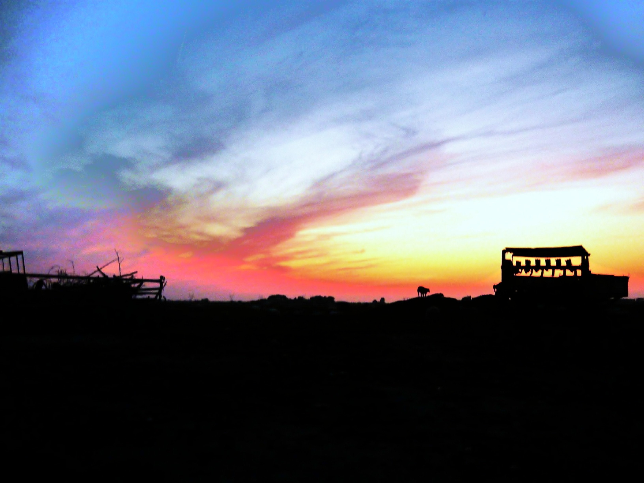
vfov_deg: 42.9
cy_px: 242
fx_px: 614
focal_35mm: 33
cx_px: 322
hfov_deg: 55.4
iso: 320
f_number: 2.8
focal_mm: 5.5
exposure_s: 1/30
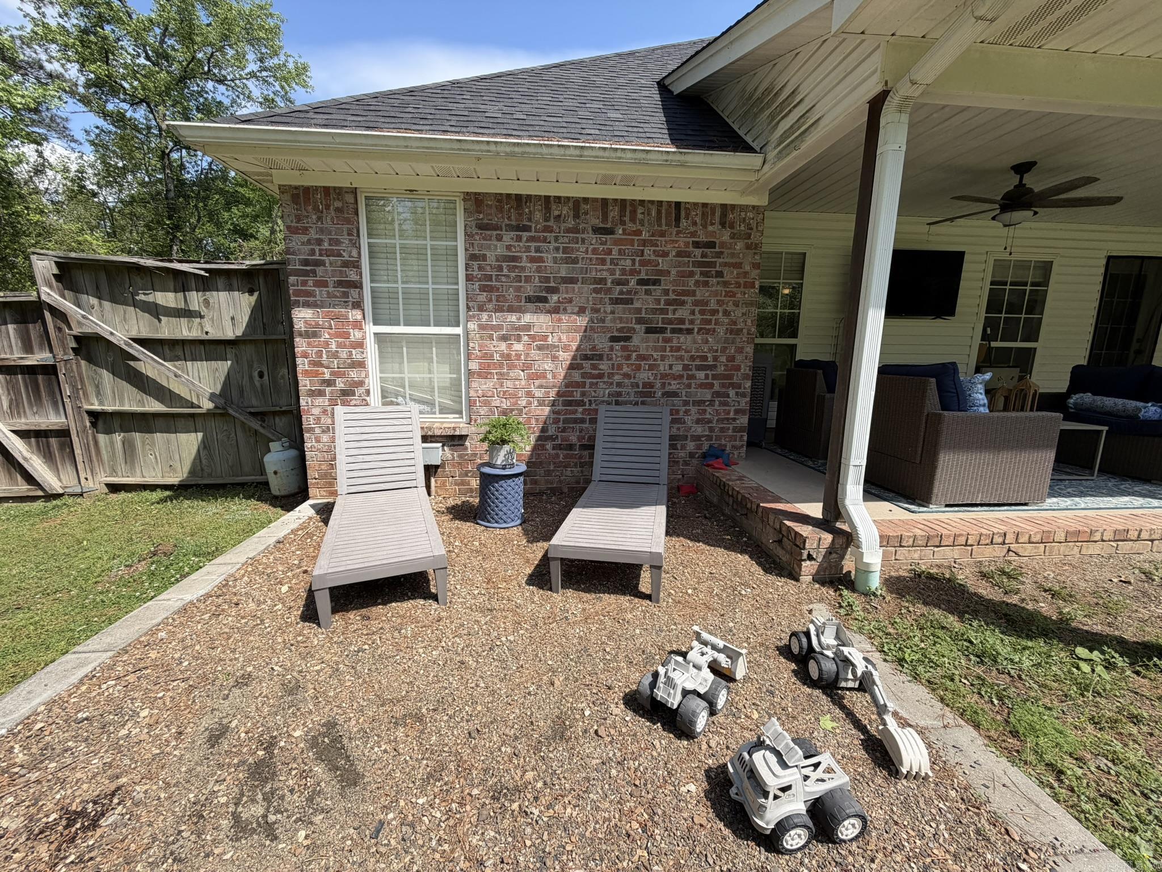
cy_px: 436
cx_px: 581
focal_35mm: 14
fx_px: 470
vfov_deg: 85.7
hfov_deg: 102.1
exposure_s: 1/751
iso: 40
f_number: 2.2
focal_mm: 2.22
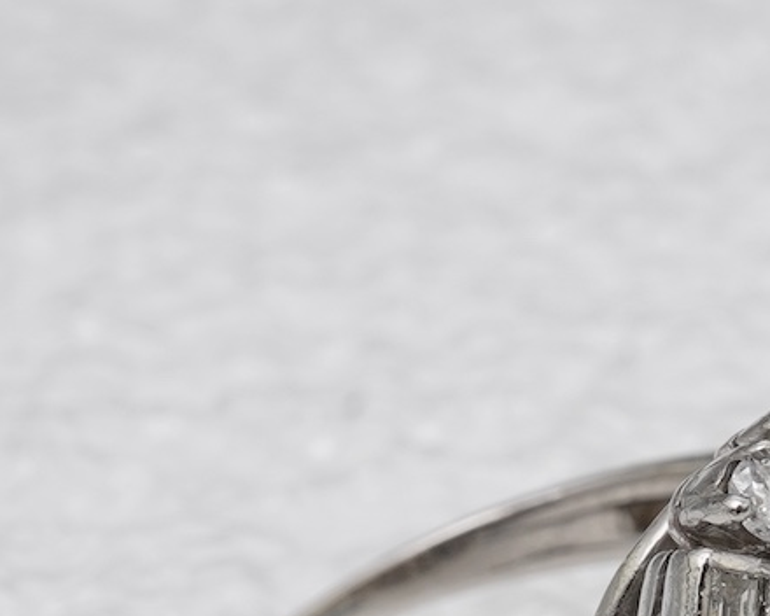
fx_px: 3692
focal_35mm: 162
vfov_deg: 9.4
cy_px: 755
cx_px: 865
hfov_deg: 11.7
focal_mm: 30
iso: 400
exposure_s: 1/125
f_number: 22
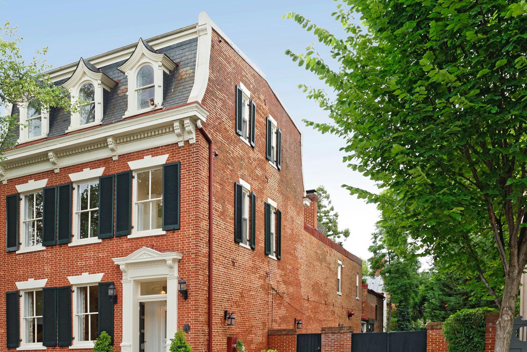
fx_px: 469
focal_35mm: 32
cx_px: 194
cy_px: 211
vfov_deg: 41.0
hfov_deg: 57.9
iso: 400
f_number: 8
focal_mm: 24
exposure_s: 1/50
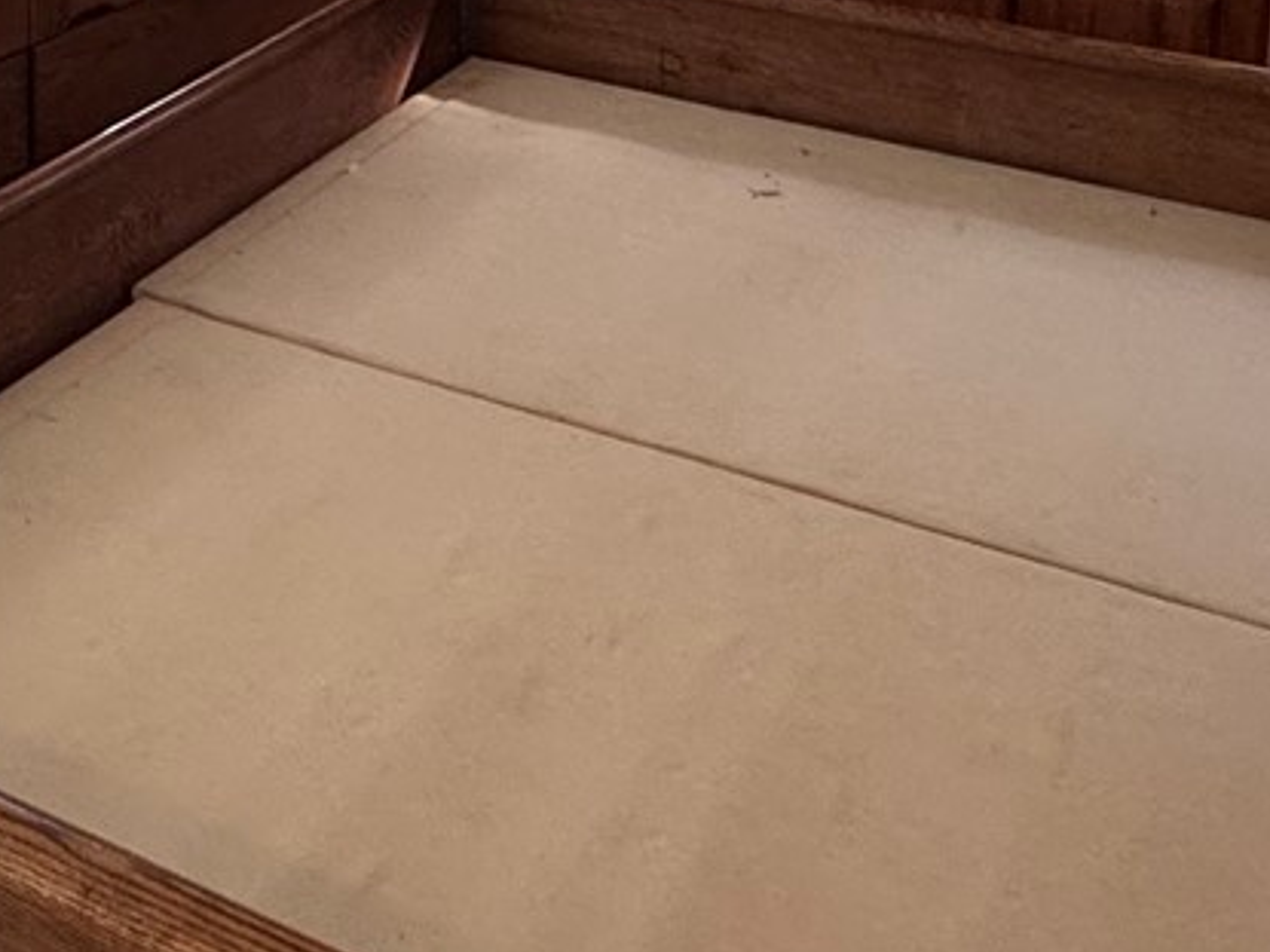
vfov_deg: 23.6
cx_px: 447
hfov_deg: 35.3
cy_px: -309
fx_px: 1981
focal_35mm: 54
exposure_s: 1/60
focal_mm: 2.22
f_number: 2.2
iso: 200
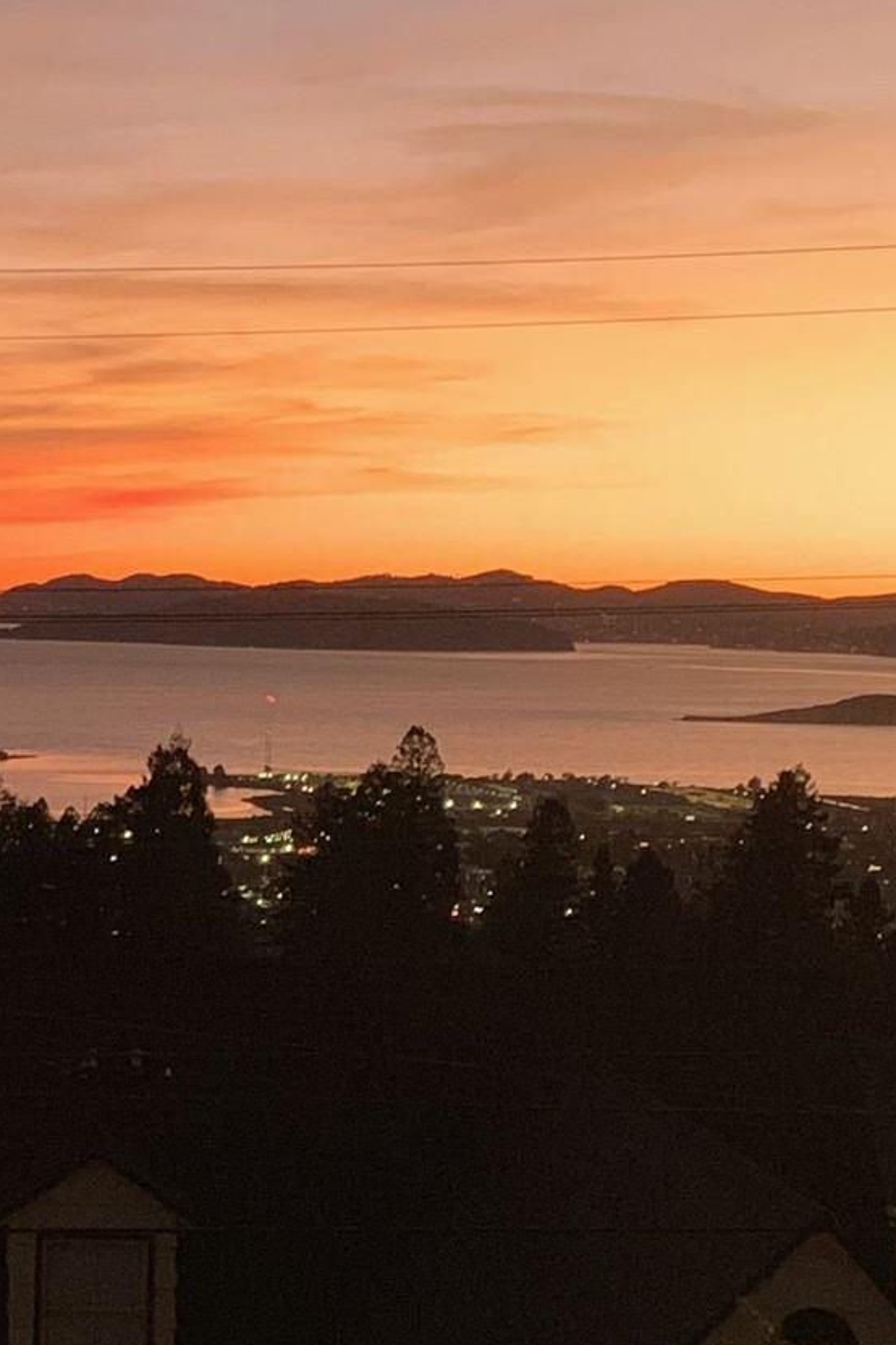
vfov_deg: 20.4
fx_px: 3733
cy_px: 864
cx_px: -160
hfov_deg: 13.3
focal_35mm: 100
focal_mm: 4.25
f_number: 1.8
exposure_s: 1/31
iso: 400
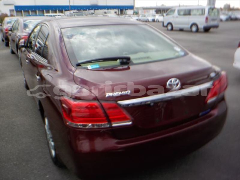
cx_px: 120
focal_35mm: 30
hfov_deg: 60.0
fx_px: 208
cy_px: 90
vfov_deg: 46.8
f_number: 3.3
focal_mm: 4.1
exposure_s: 1/320
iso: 125
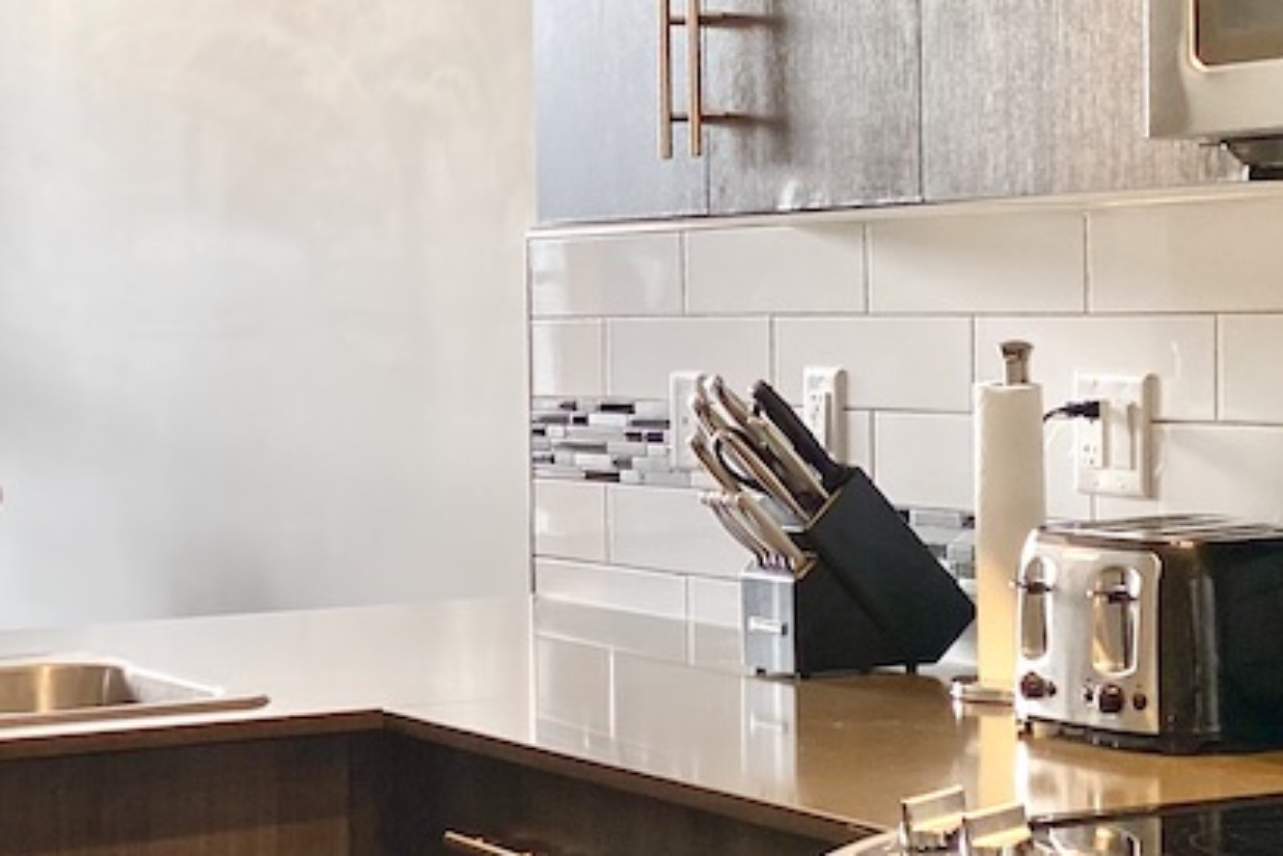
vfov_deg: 16.3
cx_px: 744
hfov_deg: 24.2
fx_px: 2995
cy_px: 321
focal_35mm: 84
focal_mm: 4.25
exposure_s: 1/120
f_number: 1.8
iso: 40
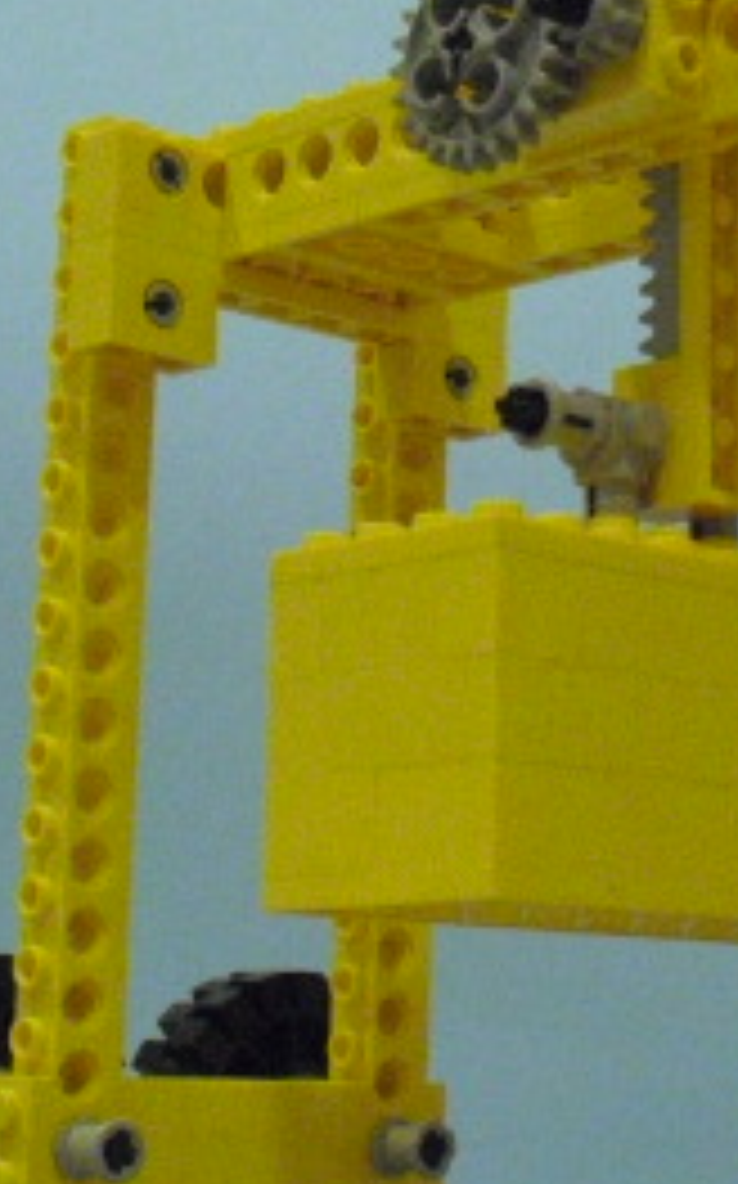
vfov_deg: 22.3
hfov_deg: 13.8
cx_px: 806
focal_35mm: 93
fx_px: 2998
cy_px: 459
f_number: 3.1
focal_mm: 6.3
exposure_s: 1/50
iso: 800
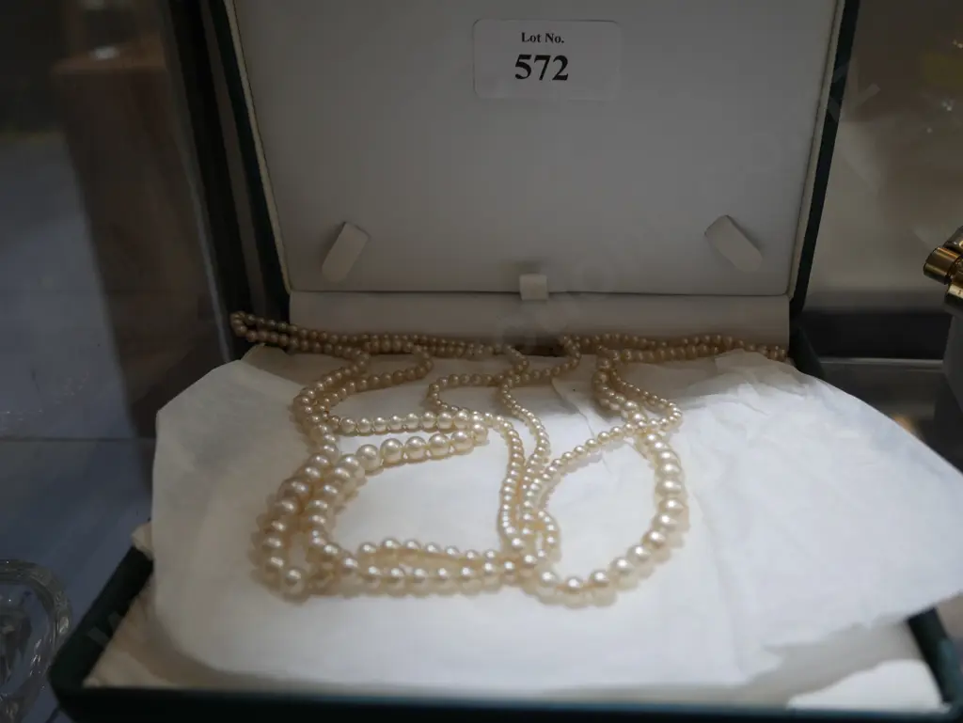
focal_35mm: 36
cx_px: 482
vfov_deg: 39.7
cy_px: 362
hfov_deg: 51.3
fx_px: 1002
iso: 200
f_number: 4
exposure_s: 1/80
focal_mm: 18
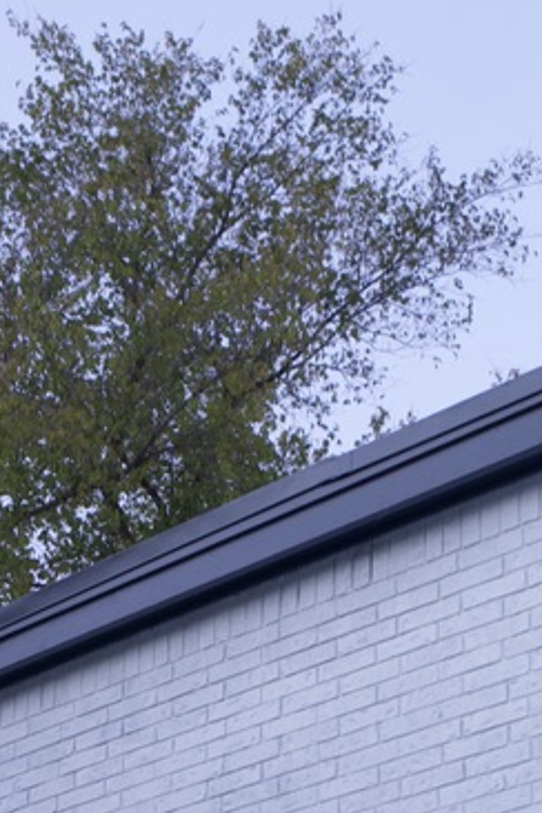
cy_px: 1131
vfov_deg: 20.4
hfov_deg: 15.0
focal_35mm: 89
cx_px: -47
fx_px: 2010
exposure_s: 1/30
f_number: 2.8
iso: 200
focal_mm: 20
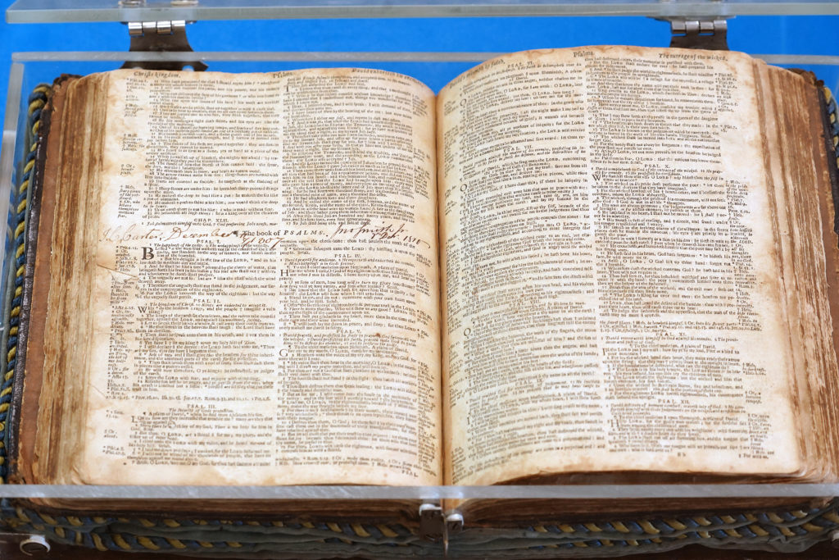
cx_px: 420
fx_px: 2121
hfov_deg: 22.4
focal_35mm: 91
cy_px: 280
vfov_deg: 15.0
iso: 1600
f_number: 7.1
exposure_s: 1/50
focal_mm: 91
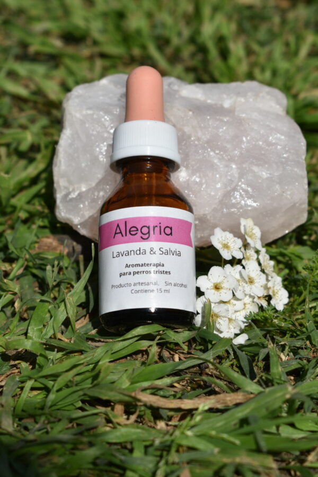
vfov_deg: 24.6
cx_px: 159
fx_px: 1093
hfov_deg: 16.6
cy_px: 238
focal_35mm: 82
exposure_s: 1/640
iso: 100
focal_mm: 55
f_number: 8
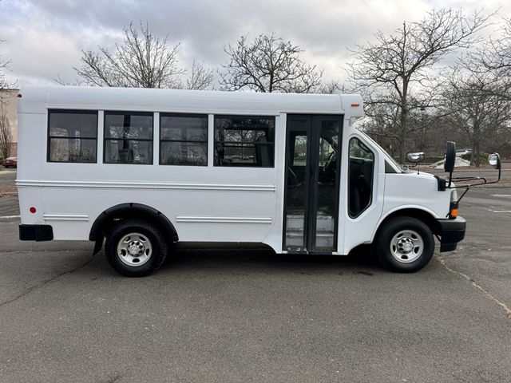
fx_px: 354
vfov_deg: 56.8
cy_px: 192
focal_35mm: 24
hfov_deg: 71.6
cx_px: 256
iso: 80
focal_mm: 6.76
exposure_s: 1/2105
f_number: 1.78
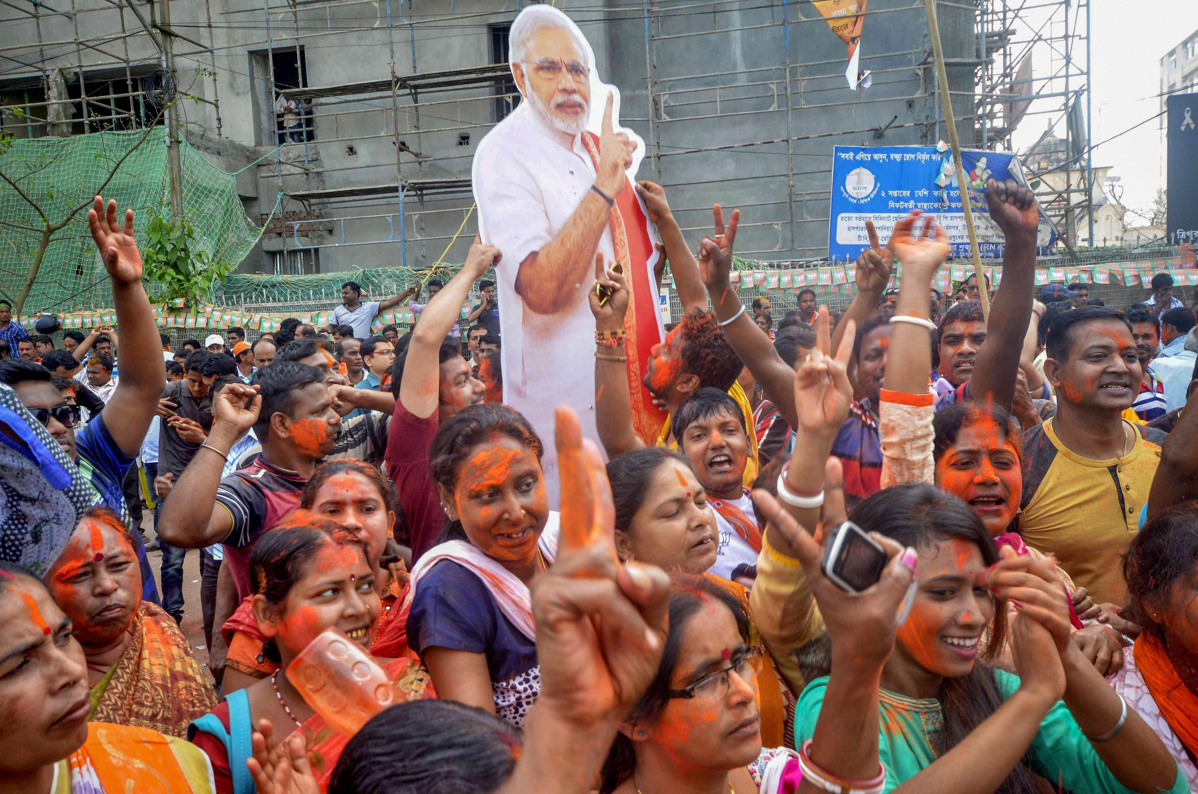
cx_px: 599
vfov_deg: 43.4
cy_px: 397
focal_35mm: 30
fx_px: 996
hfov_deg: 62.0
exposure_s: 1/125
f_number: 7.1
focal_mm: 20
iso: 500
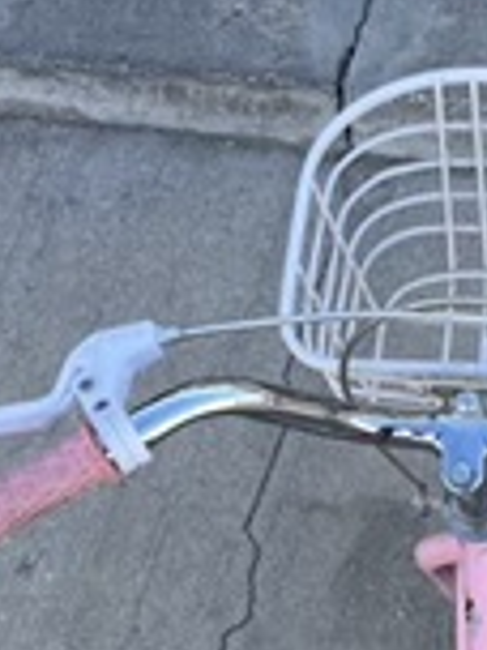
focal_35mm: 78
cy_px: 883
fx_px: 1463
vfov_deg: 22.0
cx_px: 540
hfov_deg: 18.2
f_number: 1.6
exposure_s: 1/1086
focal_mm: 5.1
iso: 50
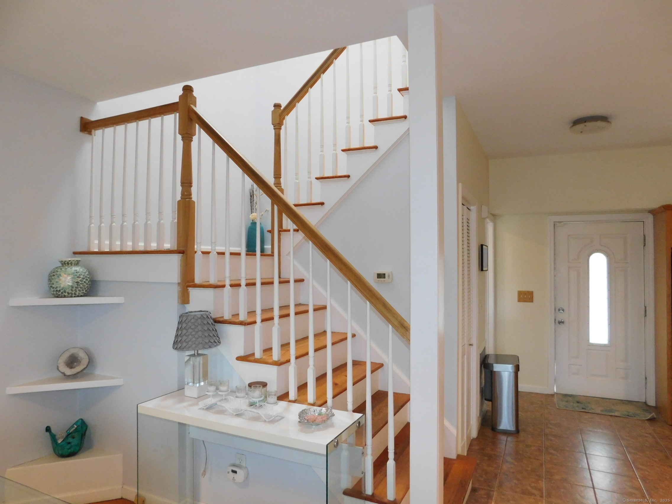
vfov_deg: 58.9
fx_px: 446
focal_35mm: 23
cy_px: 252
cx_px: 336
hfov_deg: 73.9
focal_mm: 4
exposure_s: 1/30
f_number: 3
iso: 320
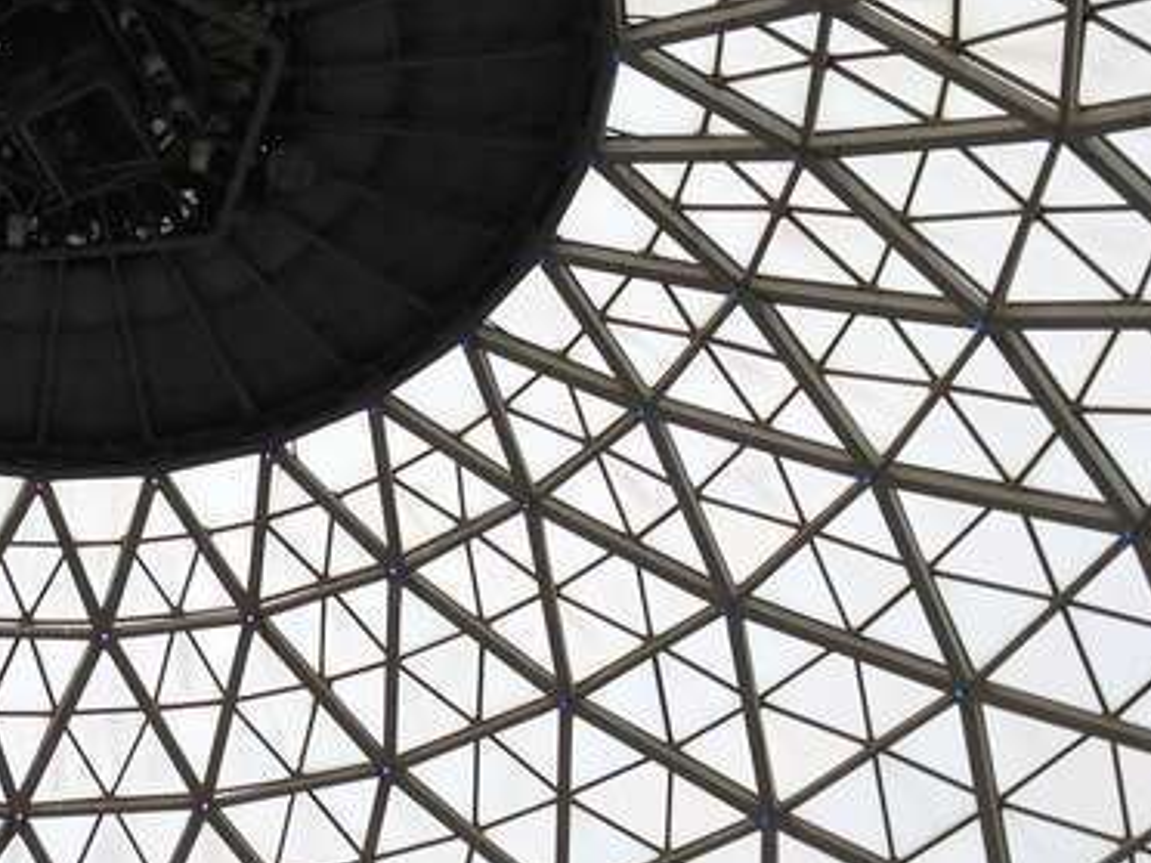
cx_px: 111
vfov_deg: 20.7
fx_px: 2361
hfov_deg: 26.5
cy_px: 322
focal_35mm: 71
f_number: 2.4
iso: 50
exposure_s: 1/133
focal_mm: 4.12
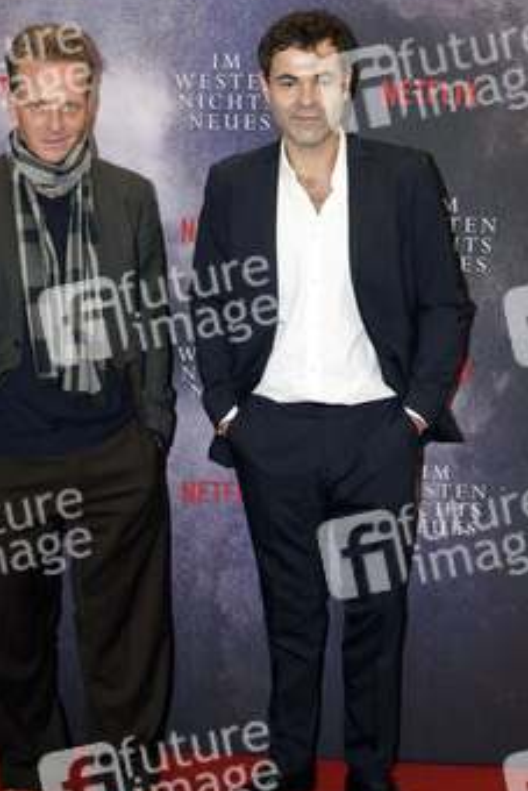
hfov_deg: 28.6
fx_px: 1033
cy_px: 428
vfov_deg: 41.9
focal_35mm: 47
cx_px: 226
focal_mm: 40
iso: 640
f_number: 5.6
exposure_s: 1/160
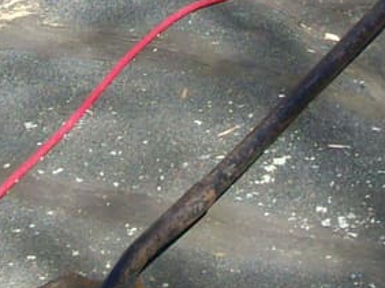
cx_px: 205
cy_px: -94
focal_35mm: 213
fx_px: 2367
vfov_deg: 6.9
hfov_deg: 9.3
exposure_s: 1/622
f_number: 3
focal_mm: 7.6
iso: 80
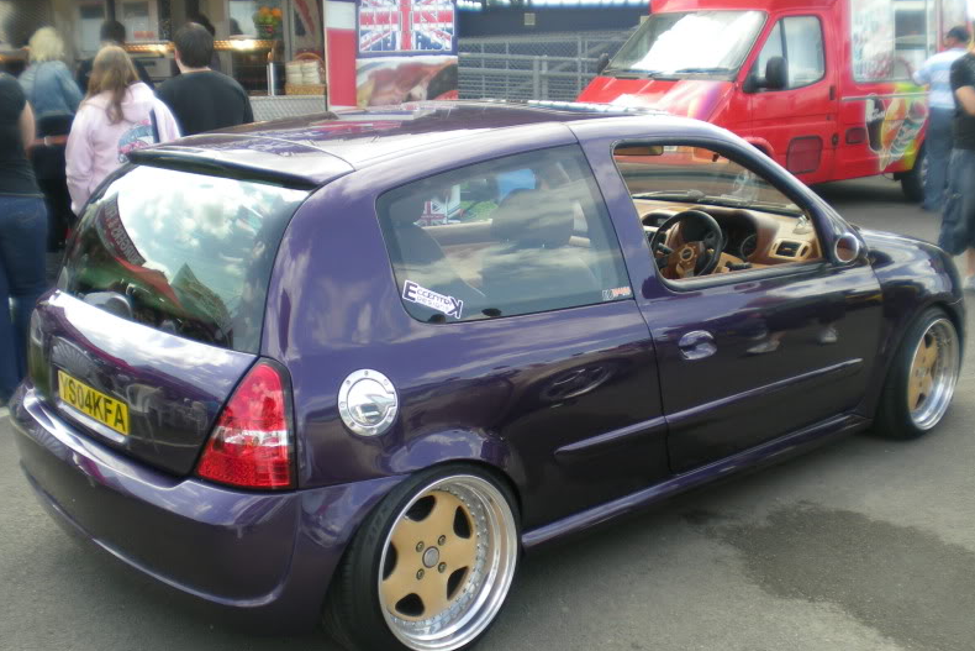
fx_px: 1083
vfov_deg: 33.4
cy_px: 342
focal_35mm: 40
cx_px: 490
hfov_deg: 48.5
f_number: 3.1
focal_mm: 6.3
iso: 50
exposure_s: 1/120
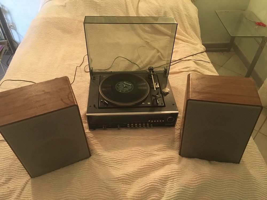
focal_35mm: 29
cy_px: 100
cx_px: 134
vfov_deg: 48.2
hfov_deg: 61.7
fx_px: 224
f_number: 2.2
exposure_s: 1/17
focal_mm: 4.15
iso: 250
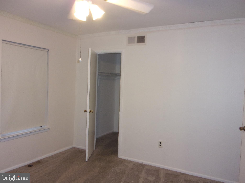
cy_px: 92
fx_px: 198
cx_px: 122
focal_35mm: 28
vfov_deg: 49.7
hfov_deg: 63.4
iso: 250
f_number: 3.9
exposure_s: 1/34
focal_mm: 5.1
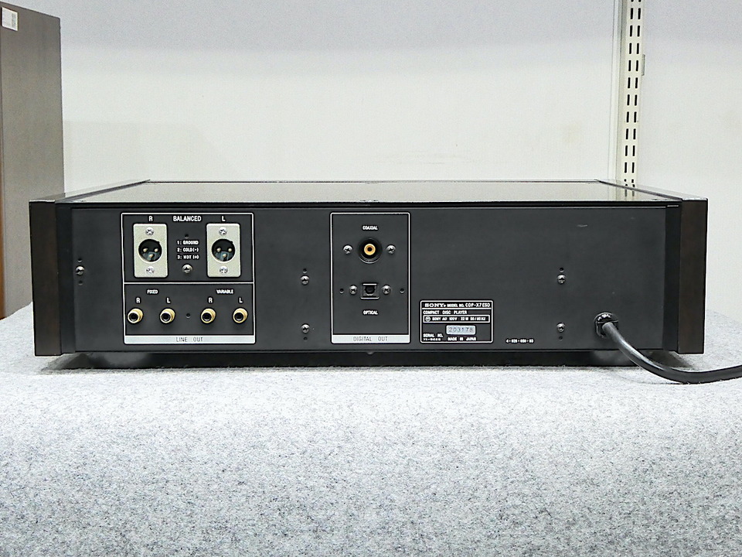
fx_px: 1157
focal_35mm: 54
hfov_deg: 35.5
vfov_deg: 27.0
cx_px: 371
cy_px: 278
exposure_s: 1/30
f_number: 6.3
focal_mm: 9.6
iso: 1600
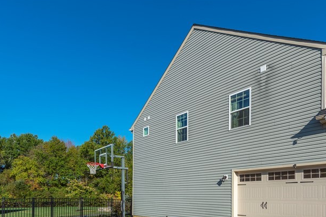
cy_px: 186
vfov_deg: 47.2
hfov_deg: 71.5
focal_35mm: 25
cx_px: 169
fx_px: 226
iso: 200
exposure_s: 1/500
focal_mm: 14
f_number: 9
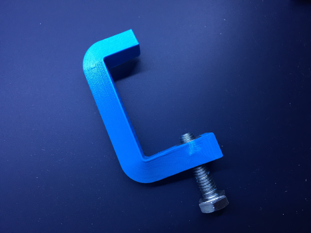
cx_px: 156
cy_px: 116
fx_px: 261
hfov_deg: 61.7
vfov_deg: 48.2
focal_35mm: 29
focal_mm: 4.15
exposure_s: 1/33
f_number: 2.2
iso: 100
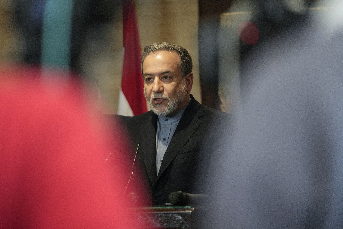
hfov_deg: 10.3
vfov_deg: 6.9
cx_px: 172
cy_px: 114
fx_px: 1905
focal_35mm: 200
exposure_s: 1/320
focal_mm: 200
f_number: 2.8
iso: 4000
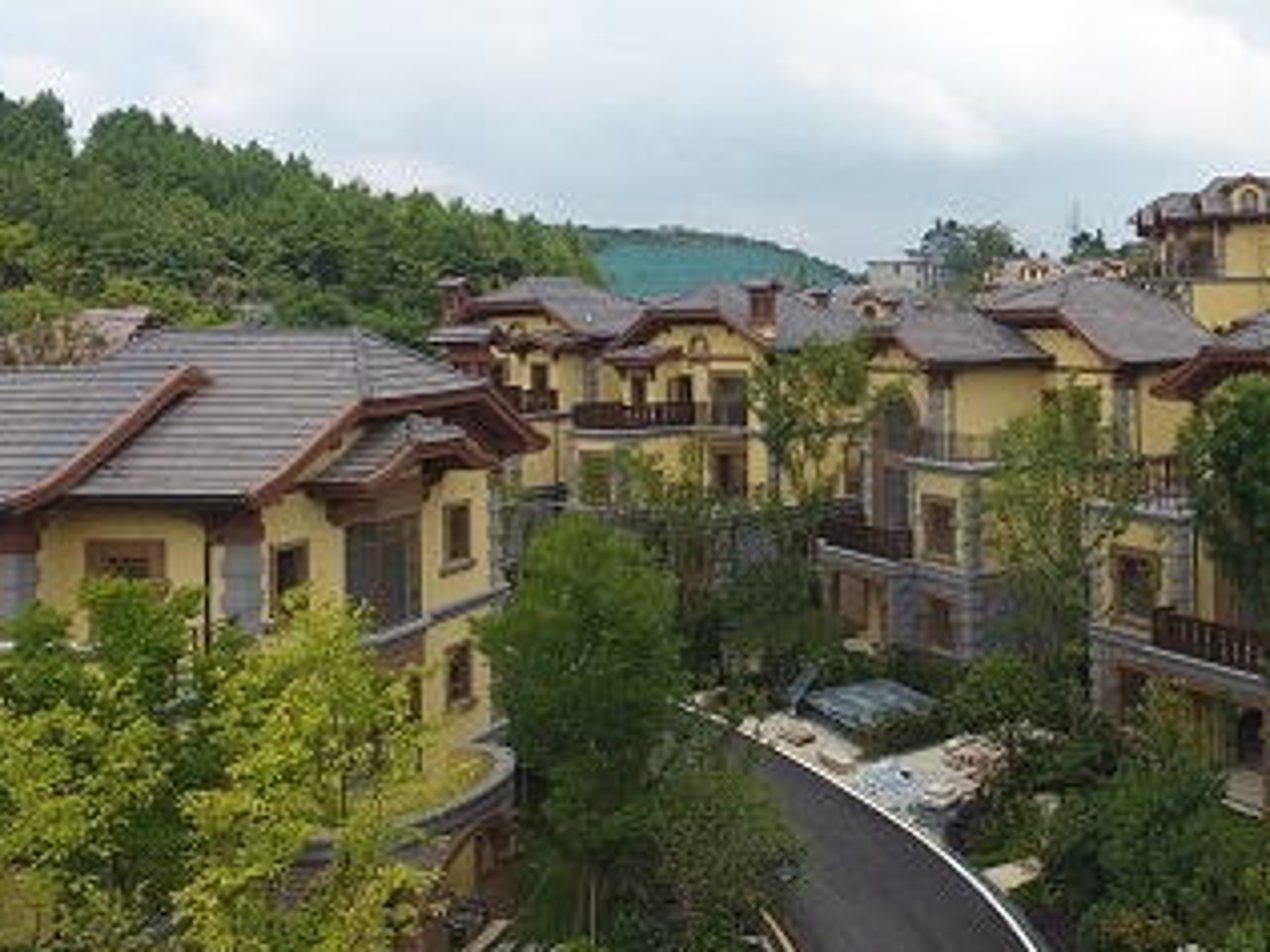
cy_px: 293
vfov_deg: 37.2
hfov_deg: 45.0
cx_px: 1113
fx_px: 1394
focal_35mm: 38
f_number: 2.8
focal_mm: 3.61
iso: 100
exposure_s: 1/622
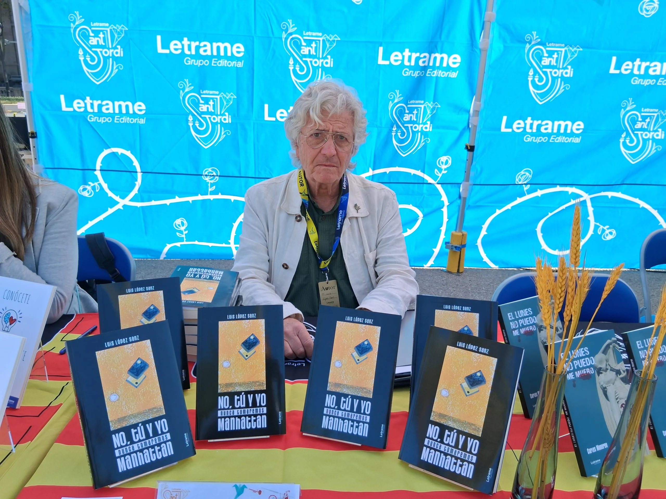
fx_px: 500
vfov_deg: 53.1
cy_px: 250
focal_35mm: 26
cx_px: 333
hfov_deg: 67.3
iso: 25
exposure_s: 1/205
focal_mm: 3.98
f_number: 1.8
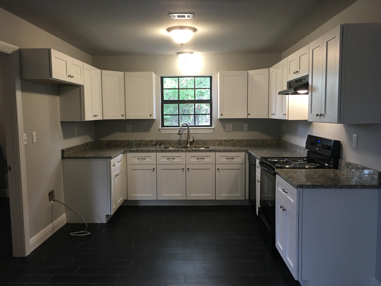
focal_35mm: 29
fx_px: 319
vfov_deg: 48.2
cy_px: 143
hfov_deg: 61.7
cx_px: 190
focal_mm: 4.15
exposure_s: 1/15
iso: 50
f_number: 2.2
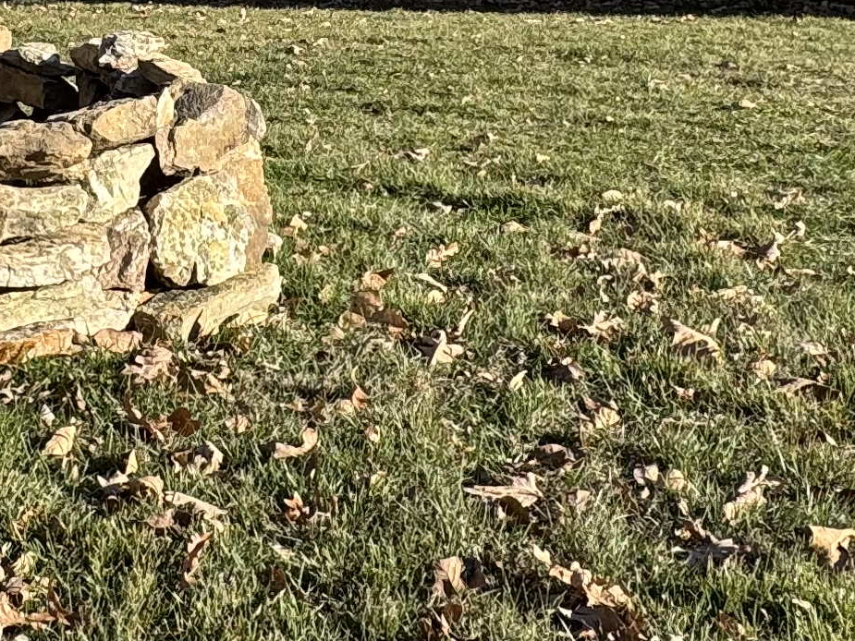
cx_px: 180
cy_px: -24
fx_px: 1507
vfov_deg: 22.9
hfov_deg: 30.9
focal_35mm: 61
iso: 50
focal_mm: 2.22
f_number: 2.2
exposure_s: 1/849
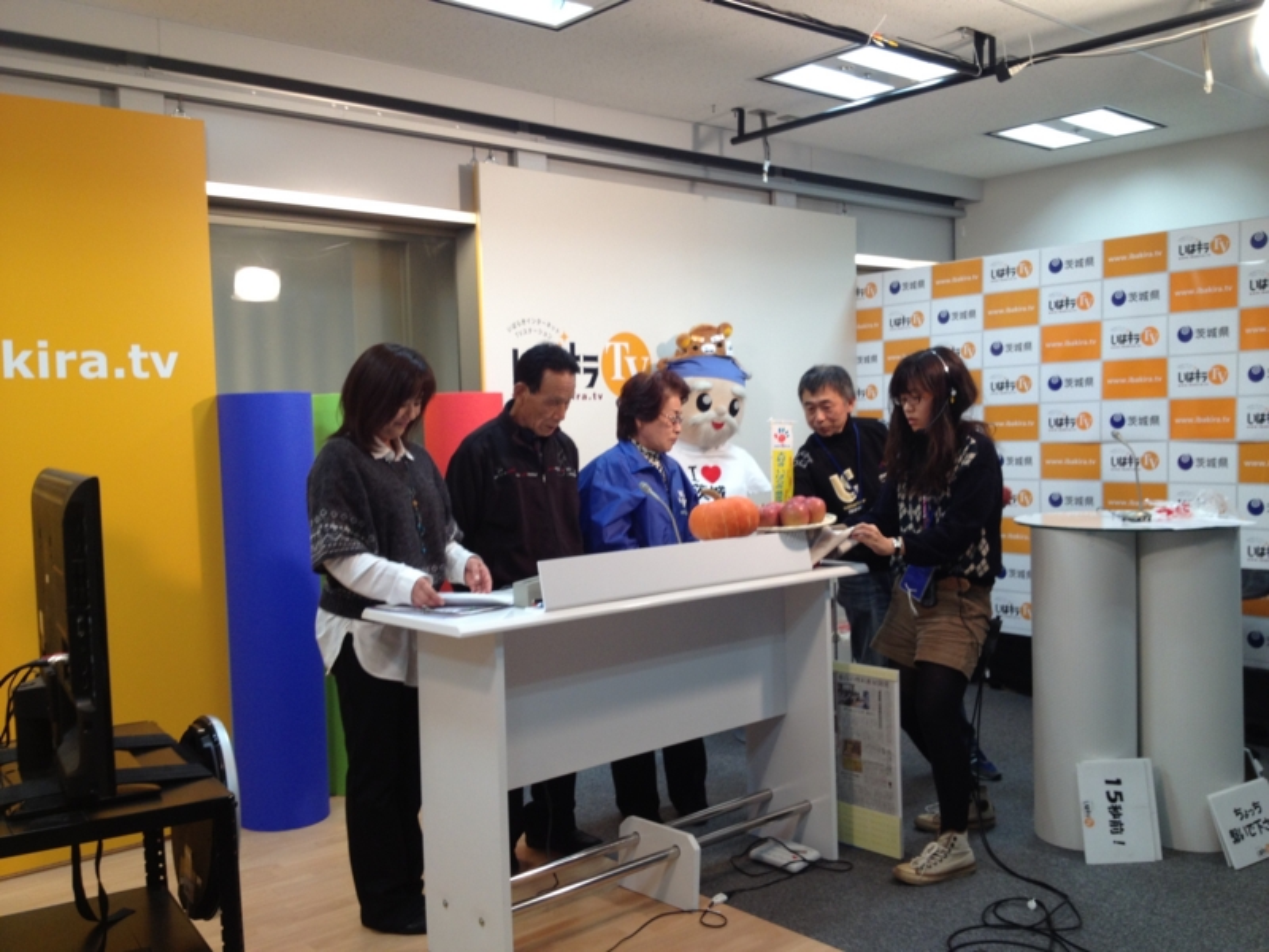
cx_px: 634
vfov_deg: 40.7
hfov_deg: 52.6
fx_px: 1283
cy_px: 476
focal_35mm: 35
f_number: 2.4
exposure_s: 1/40
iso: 64
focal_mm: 4.28
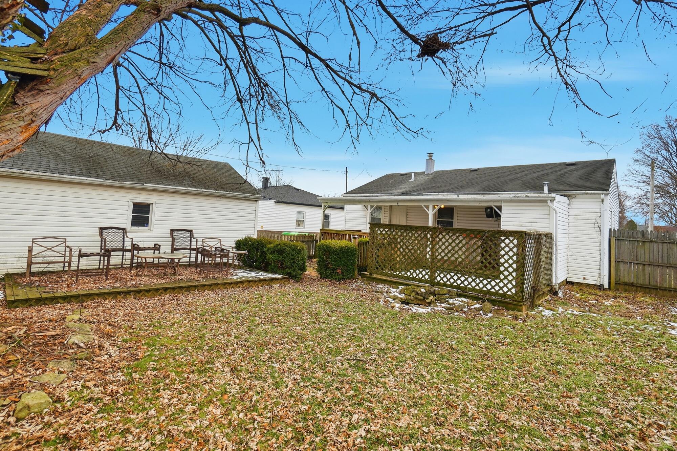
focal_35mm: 15
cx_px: 338
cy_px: 226
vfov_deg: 77.3
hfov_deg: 100.4
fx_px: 282
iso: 100
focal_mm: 10
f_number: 4.5
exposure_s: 1/4000
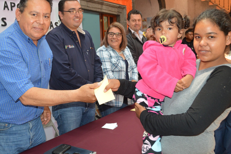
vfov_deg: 35.0
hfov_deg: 50.7
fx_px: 244
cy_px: 67
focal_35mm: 38
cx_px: 107
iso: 800
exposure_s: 1/80
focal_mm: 22
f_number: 5
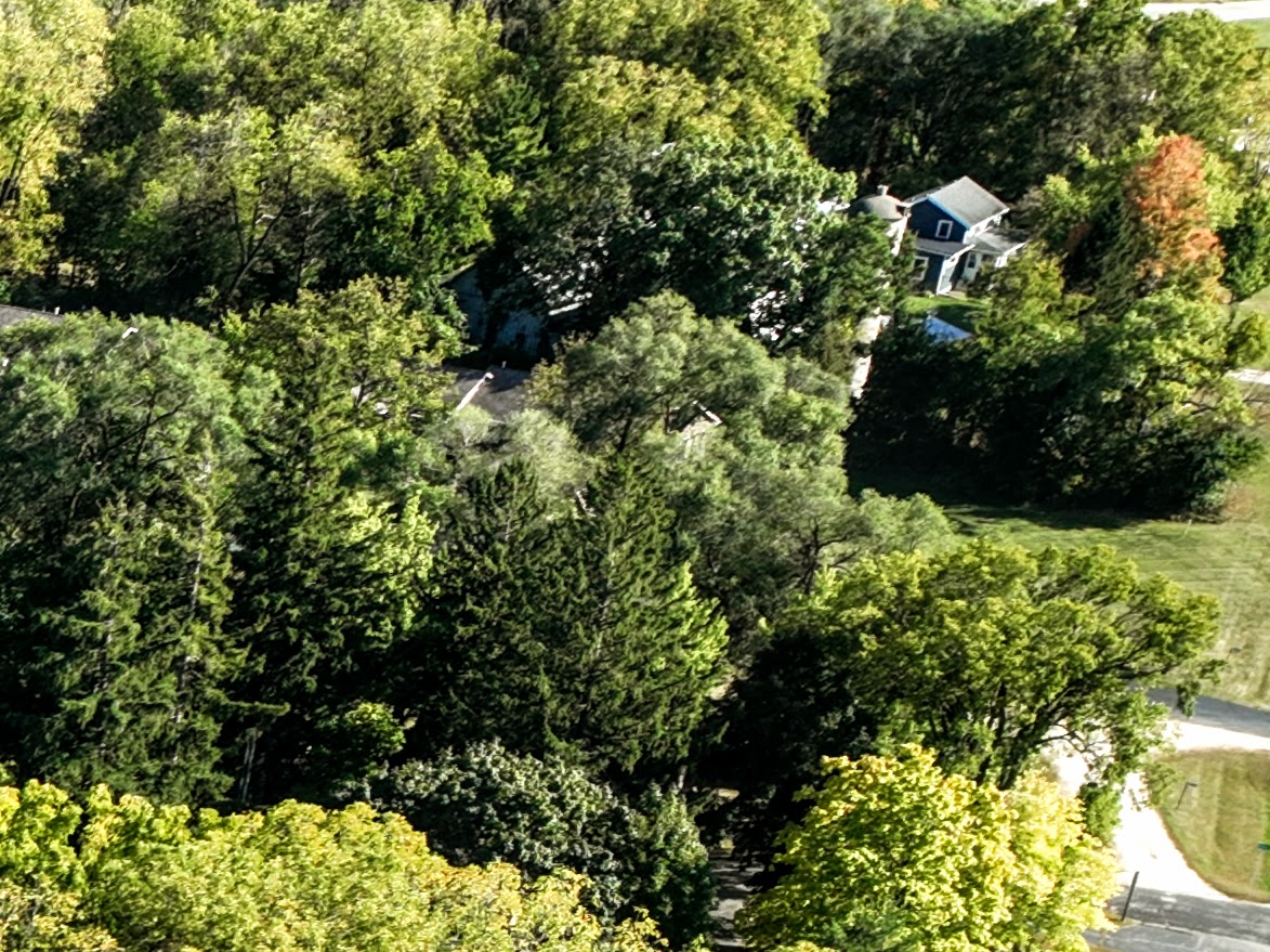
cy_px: 1593
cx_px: -1178
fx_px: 3961
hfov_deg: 15.2
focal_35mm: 108
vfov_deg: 12.7
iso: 110
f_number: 2.8
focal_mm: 12.29
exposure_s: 1/640
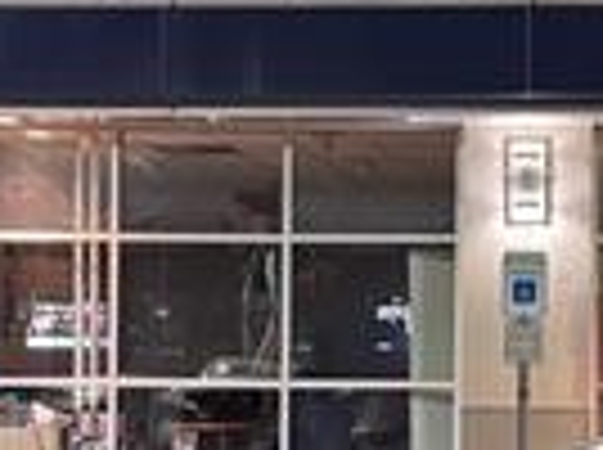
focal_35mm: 115
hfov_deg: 16.9
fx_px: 2000
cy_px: 346
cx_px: 531
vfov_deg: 12.8
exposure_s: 1/60
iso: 800
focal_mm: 6.76
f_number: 1.78
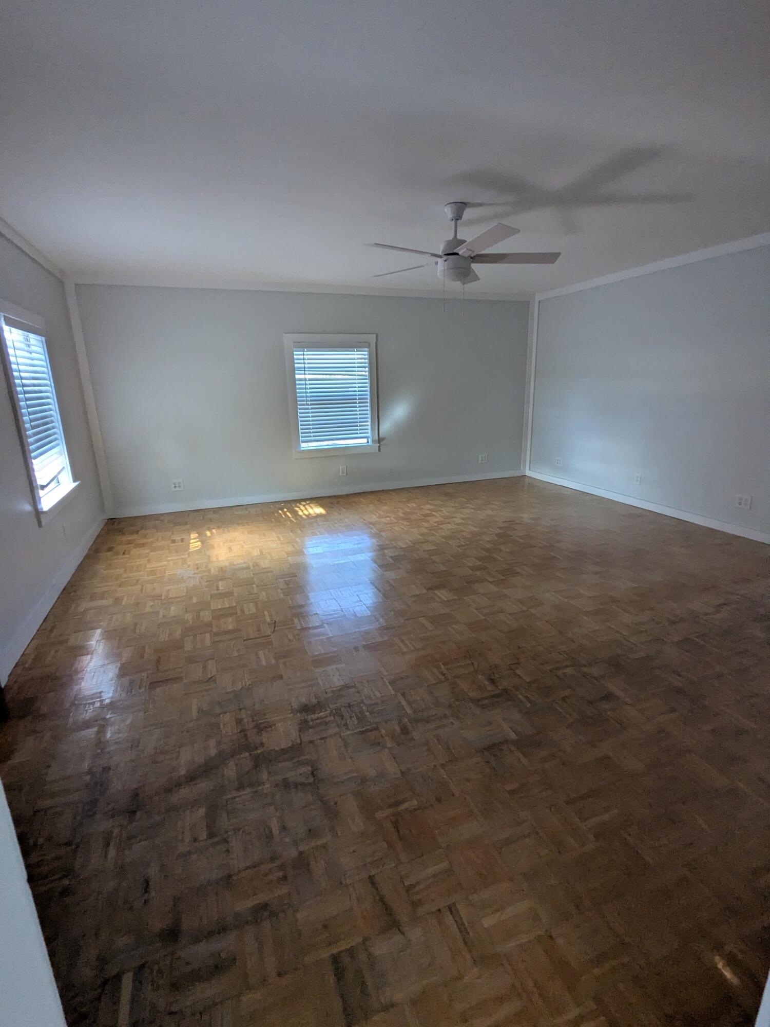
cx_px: 385
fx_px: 475
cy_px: 514
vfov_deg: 94.5
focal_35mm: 16
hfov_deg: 78.1
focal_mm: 2.35
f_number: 2.2
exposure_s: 1/40
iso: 245
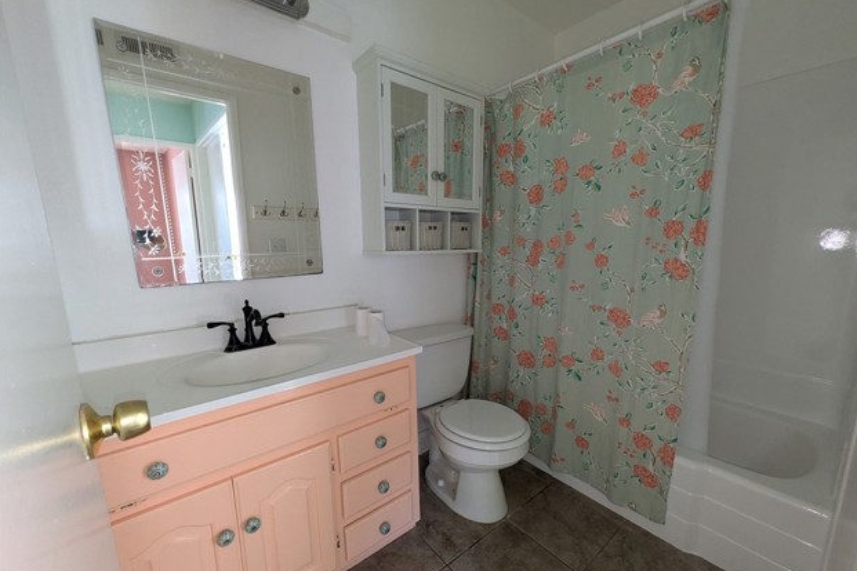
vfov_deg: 77.3
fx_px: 357
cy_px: 302
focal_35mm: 15
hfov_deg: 100.4
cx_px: 437
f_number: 2.2
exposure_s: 1/60
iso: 344
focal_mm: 1.83
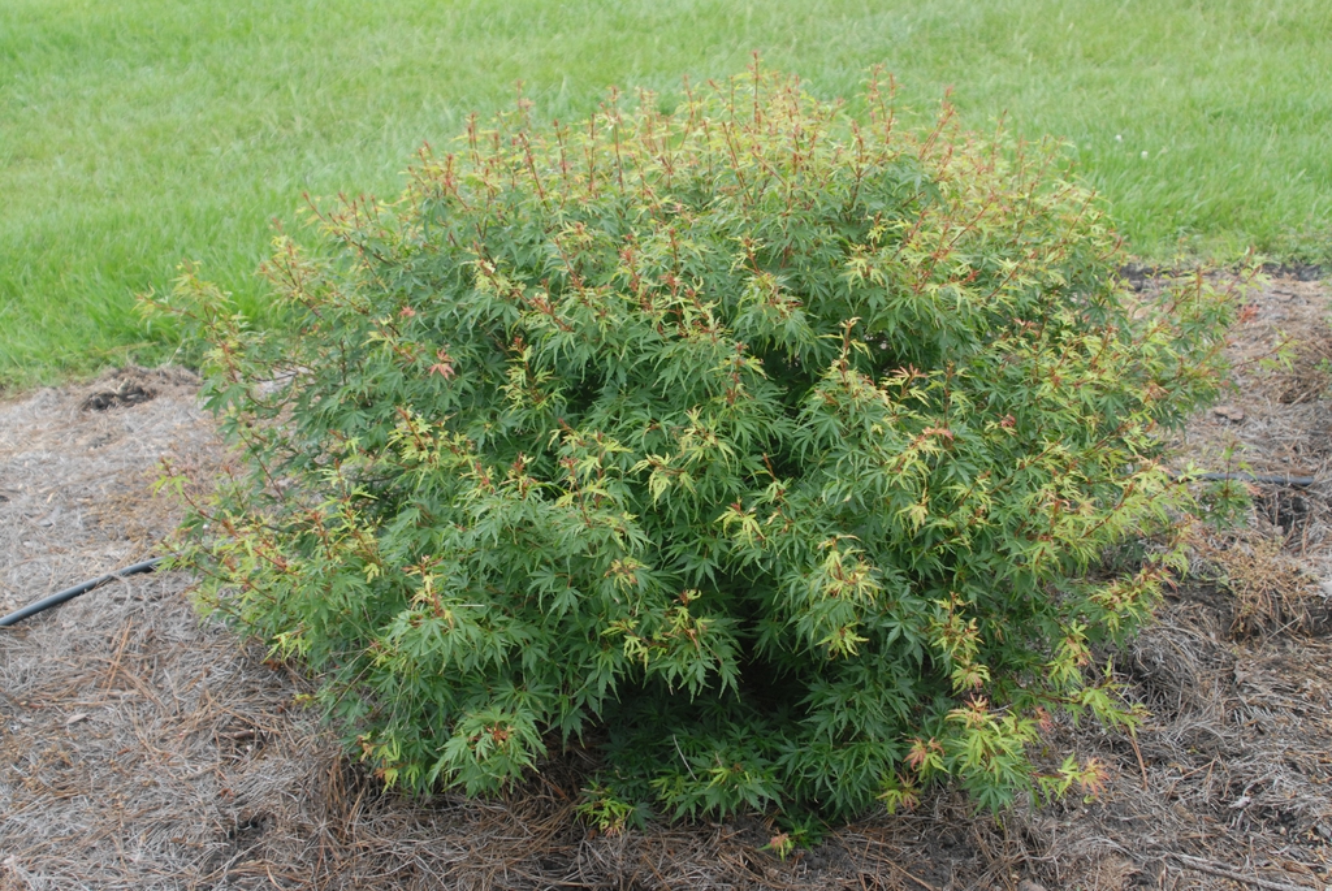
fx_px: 1556
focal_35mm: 42
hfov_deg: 46.4
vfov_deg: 32.0
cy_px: 446
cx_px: 666
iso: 400
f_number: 5
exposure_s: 1/90
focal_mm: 28
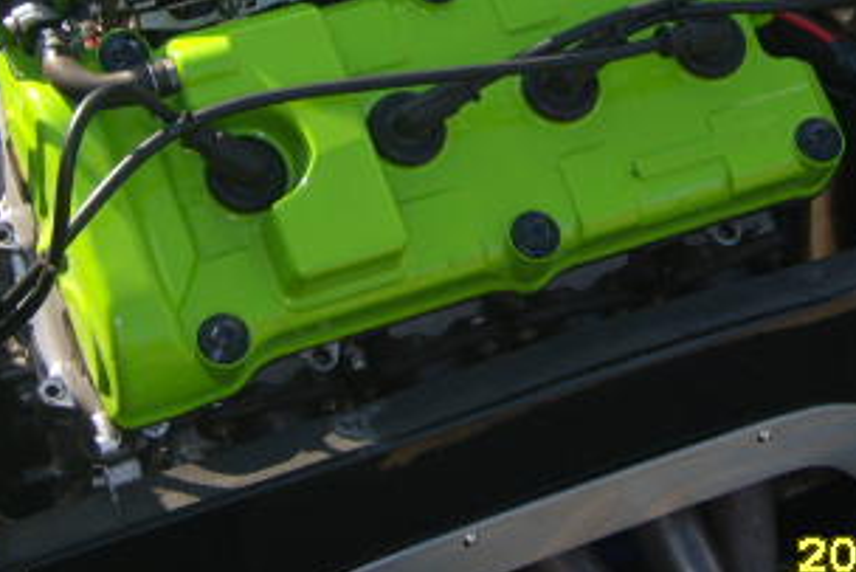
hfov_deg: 17.6
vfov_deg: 11.7
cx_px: 515
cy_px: 20
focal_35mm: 116
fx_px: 2759
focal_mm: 11
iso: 80
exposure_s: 1/90
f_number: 8.8
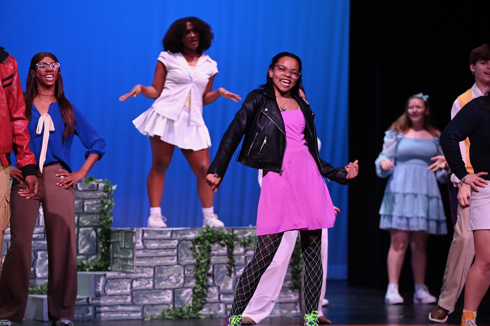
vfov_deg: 9.8
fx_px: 1904
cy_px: 163
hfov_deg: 14.7
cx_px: 245
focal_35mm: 140
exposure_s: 1/400
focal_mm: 140
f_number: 2.8
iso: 1600
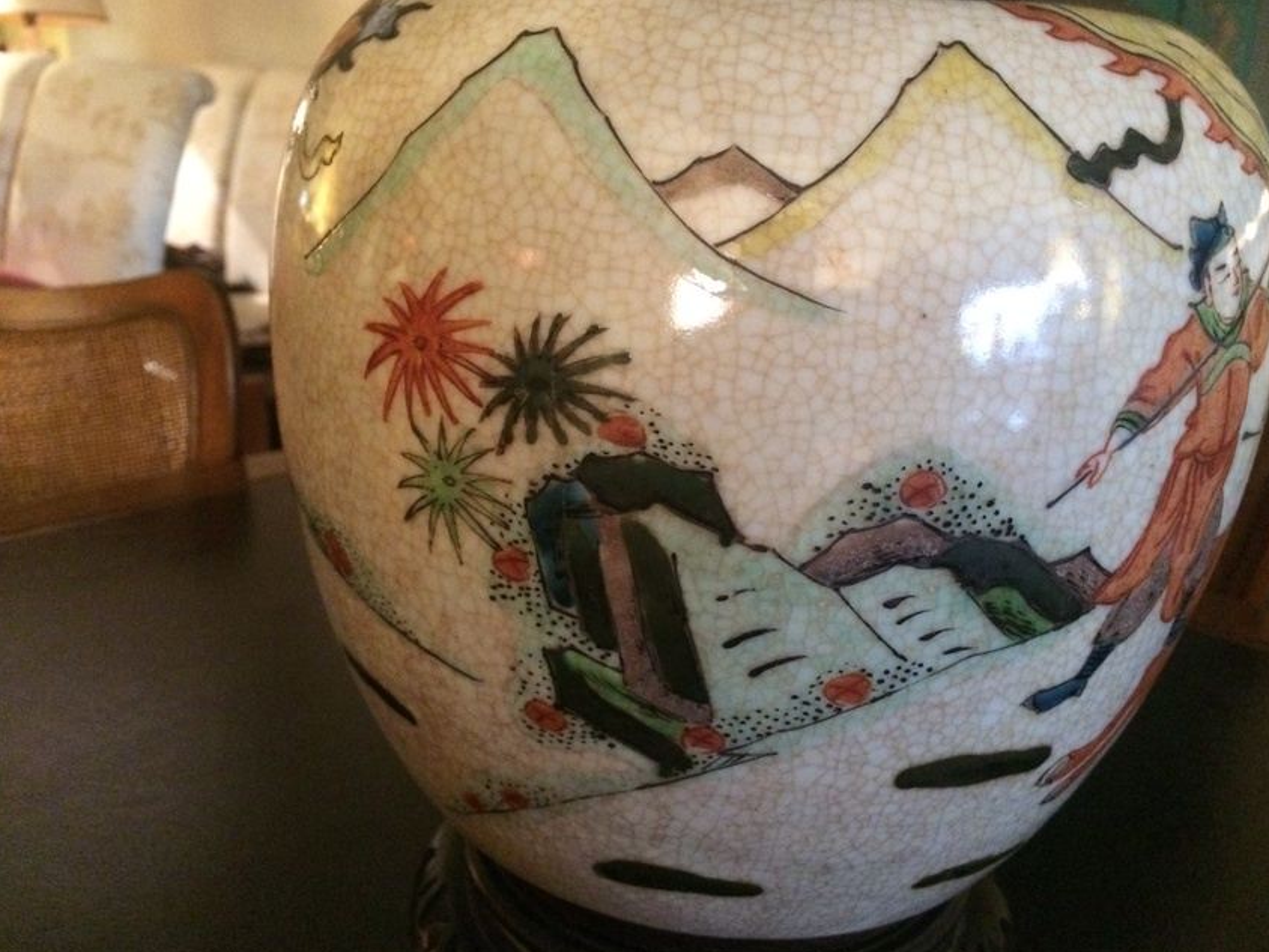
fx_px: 1173
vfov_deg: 44.2
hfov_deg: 56.8
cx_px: 674
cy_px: 481
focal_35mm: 32
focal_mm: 4.12
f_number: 2.2
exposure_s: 1/15
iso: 640
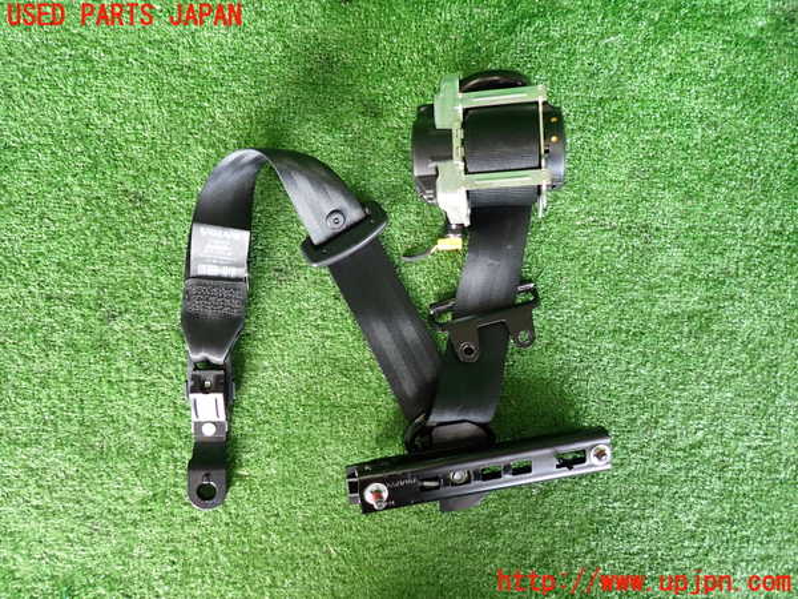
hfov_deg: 69.4
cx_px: 399
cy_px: 300
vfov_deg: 54.9
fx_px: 576
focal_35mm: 25
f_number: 2
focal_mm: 4.5
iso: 200
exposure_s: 1/40
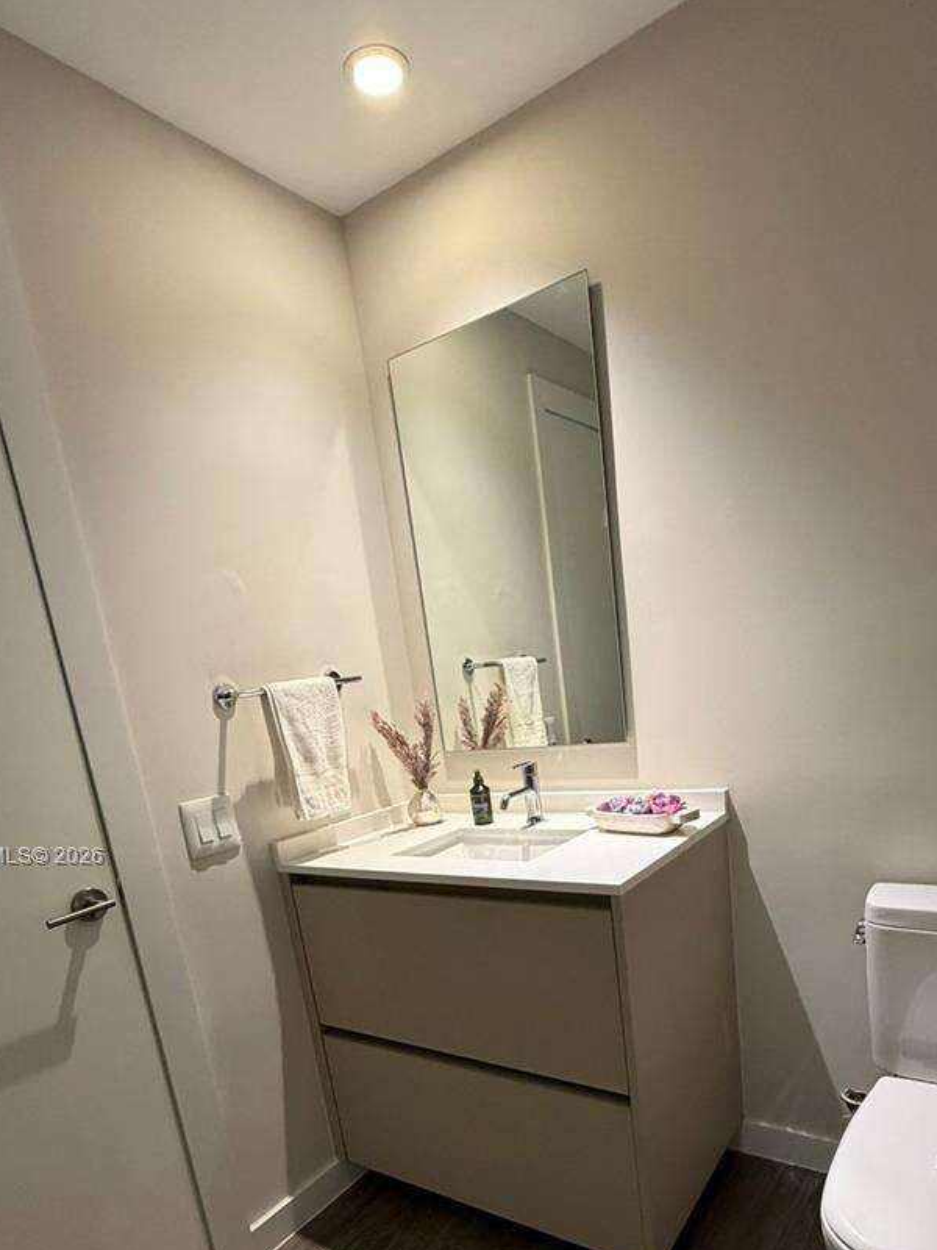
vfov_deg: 75.9
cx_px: 517
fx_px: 758
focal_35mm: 21
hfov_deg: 63.3
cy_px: 858
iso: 400
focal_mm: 2.22
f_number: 2.2
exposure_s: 1/60
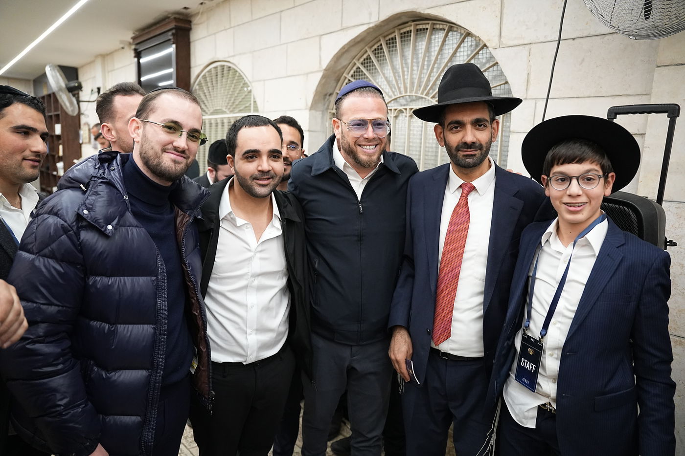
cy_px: 228
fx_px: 457
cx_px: 342
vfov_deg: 53.1
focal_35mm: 24
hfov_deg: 73.8
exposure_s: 1/320
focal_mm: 24
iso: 4000
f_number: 2.8
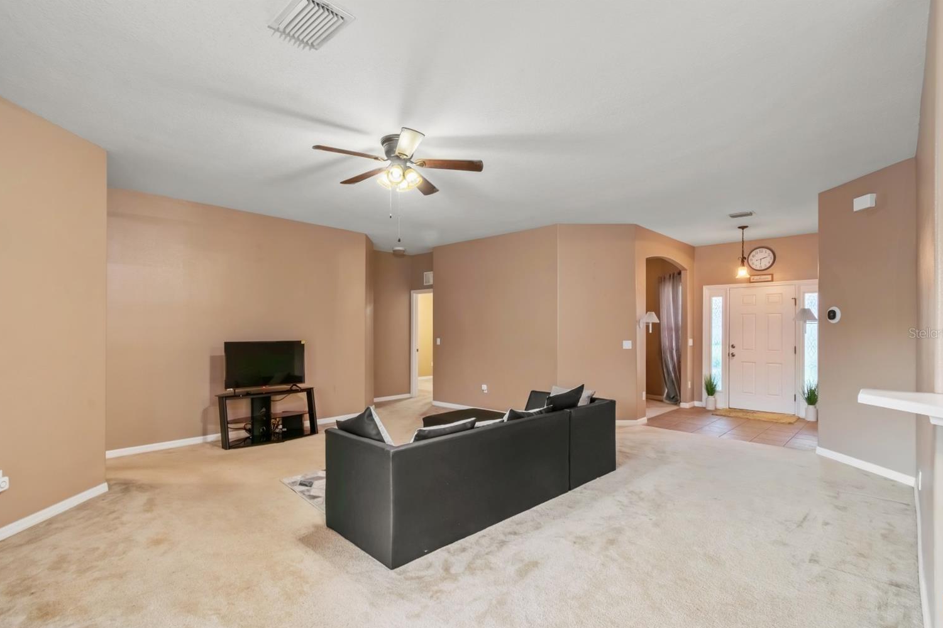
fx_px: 419
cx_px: 465
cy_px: 333
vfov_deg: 73.6
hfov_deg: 96.7
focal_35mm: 16
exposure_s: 2
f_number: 9
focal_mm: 10
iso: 250
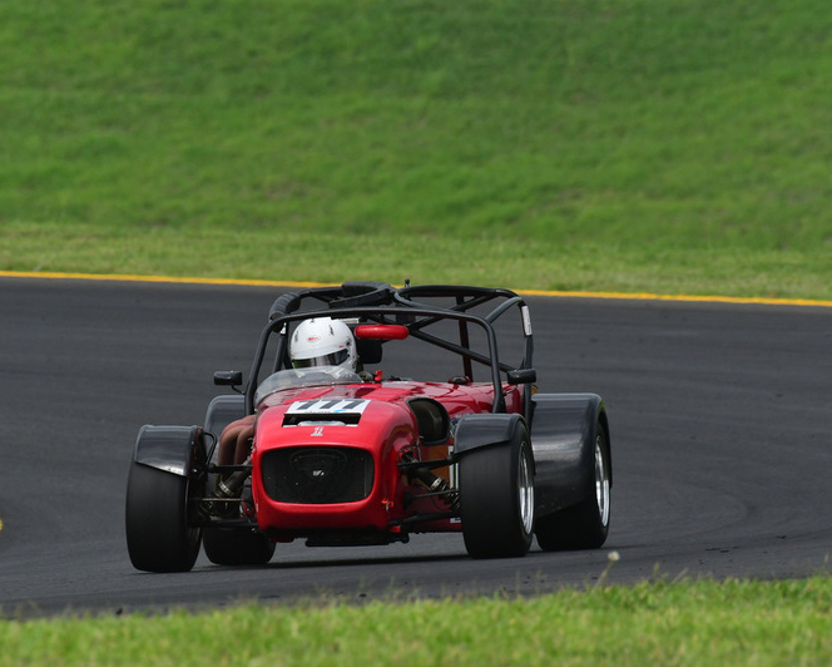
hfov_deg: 2.5
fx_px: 19218
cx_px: 405
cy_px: 334
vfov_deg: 2.0
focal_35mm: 780
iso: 500
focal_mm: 460
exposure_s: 1/640
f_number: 10
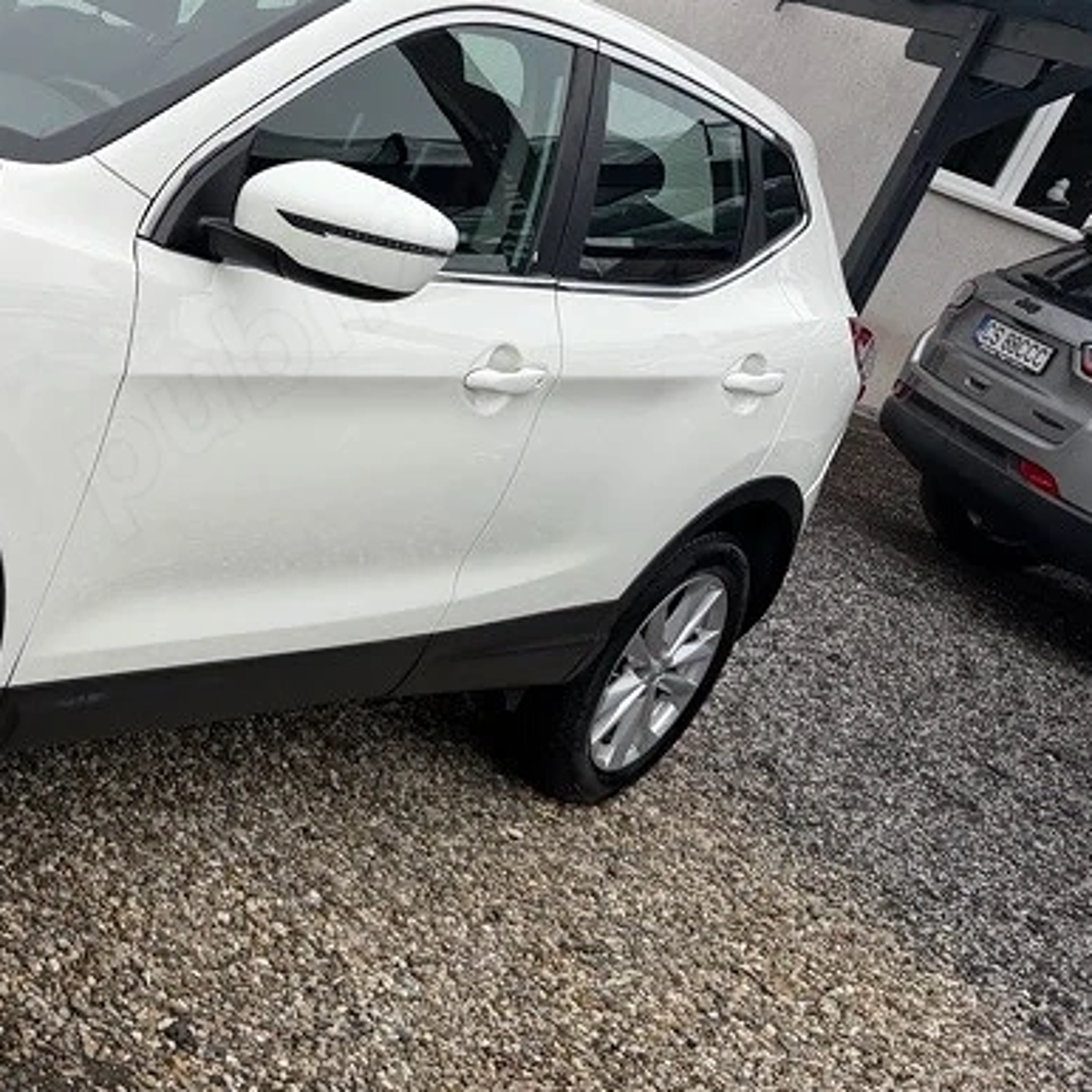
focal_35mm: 55
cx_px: -173
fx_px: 1963
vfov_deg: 30.7
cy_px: 303
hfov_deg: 27.8
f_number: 1.78
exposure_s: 1/955
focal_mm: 6.76
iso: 80
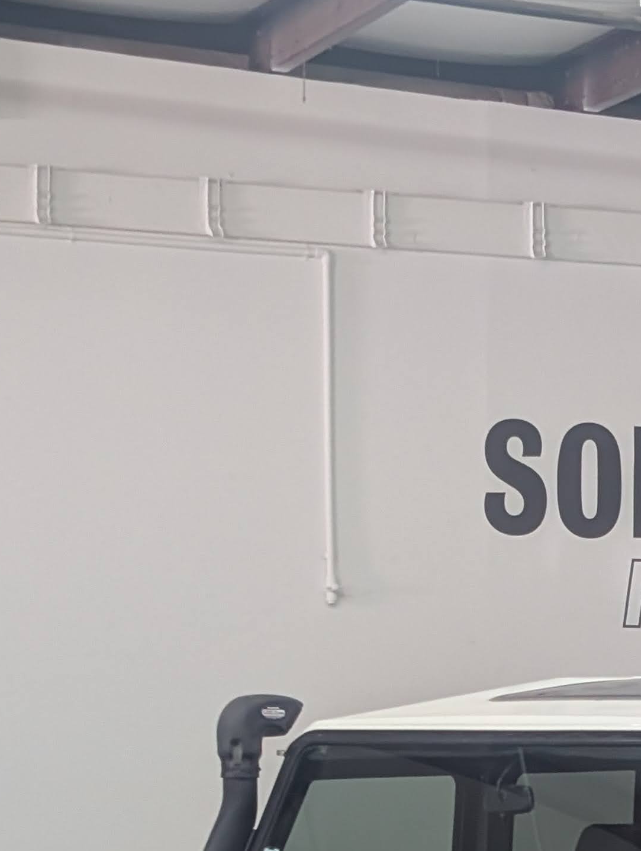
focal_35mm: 139
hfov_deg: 10.6
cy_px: 1119
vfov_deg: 13.6
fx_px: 3423
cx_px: 598
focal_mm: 6.9
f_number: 1.68
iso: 230
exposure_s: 1/56.9
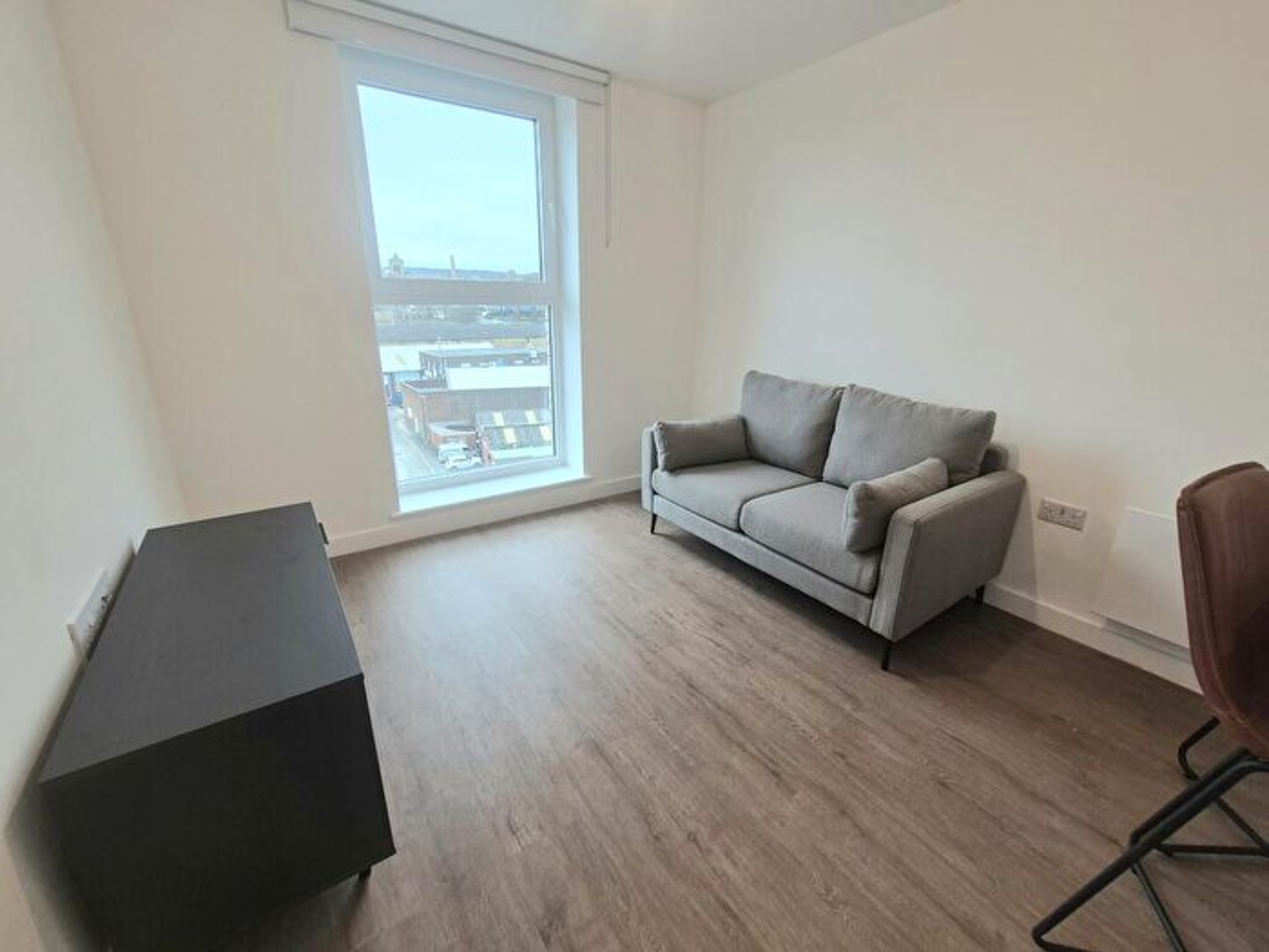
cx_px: 634
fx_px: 477
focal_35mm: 13
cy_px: 476
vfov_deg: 89.9
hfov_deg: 106.2
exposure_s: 1/50
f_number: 2.2
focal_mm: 2.2
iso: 80
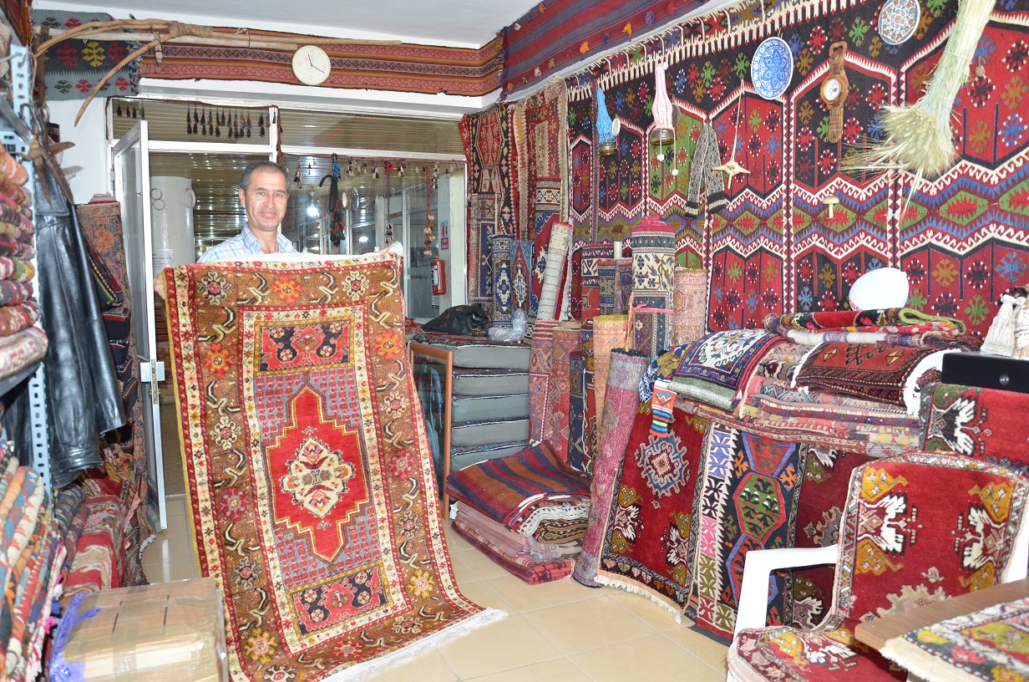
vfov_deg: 47.7
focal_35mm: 27
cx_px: 514
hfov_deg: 67.5
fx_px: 770
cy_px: 341
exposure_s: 1/60
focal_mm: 18
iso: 1600
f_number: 5.6
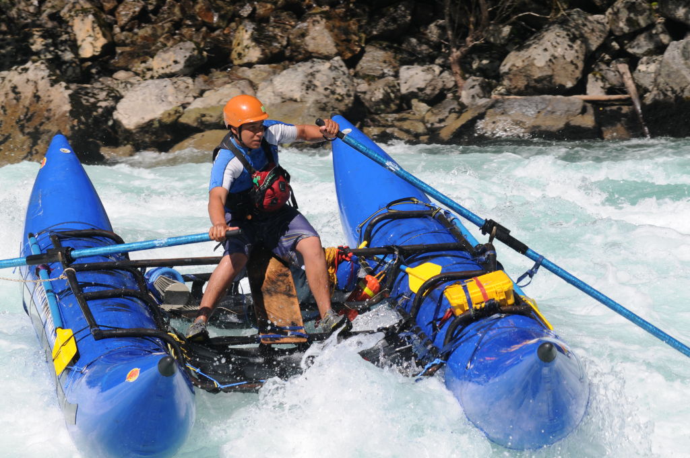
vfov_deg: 7.3
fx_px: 3589
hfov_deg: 11.0
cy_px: 229
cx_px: 345
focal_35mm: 188
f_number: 10
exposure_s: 1/400
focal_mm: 125
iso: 200
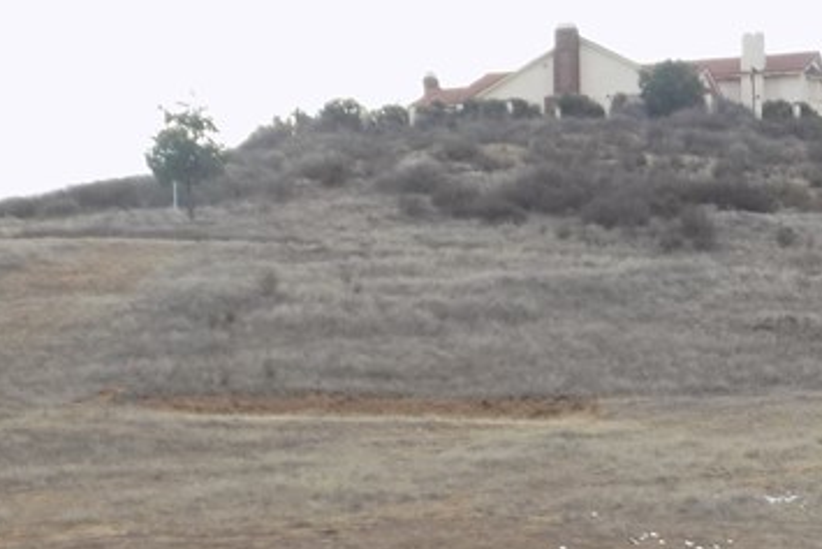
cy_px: 540
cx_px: 952
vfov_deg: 15.0
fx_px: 2056
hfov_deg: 21.2
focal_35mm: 90
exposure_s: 1/250
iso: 80
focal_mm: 5.3
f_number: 3.3
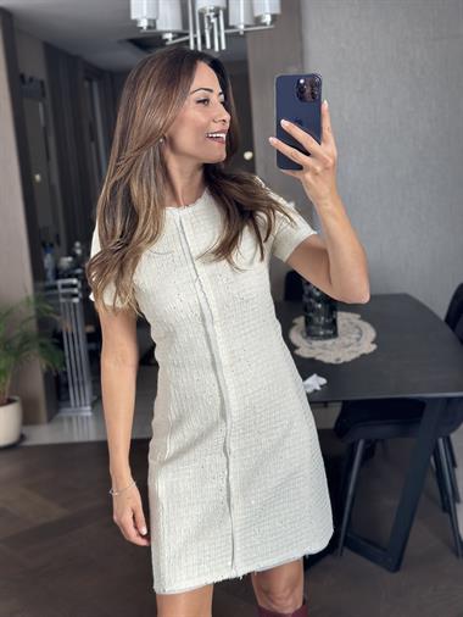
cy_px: 308
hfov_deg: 30.3
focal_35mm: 48
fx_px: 855
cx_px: 232
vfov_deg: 39.6
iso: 80
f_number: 1.78
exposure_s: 1/120
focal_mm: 6.86
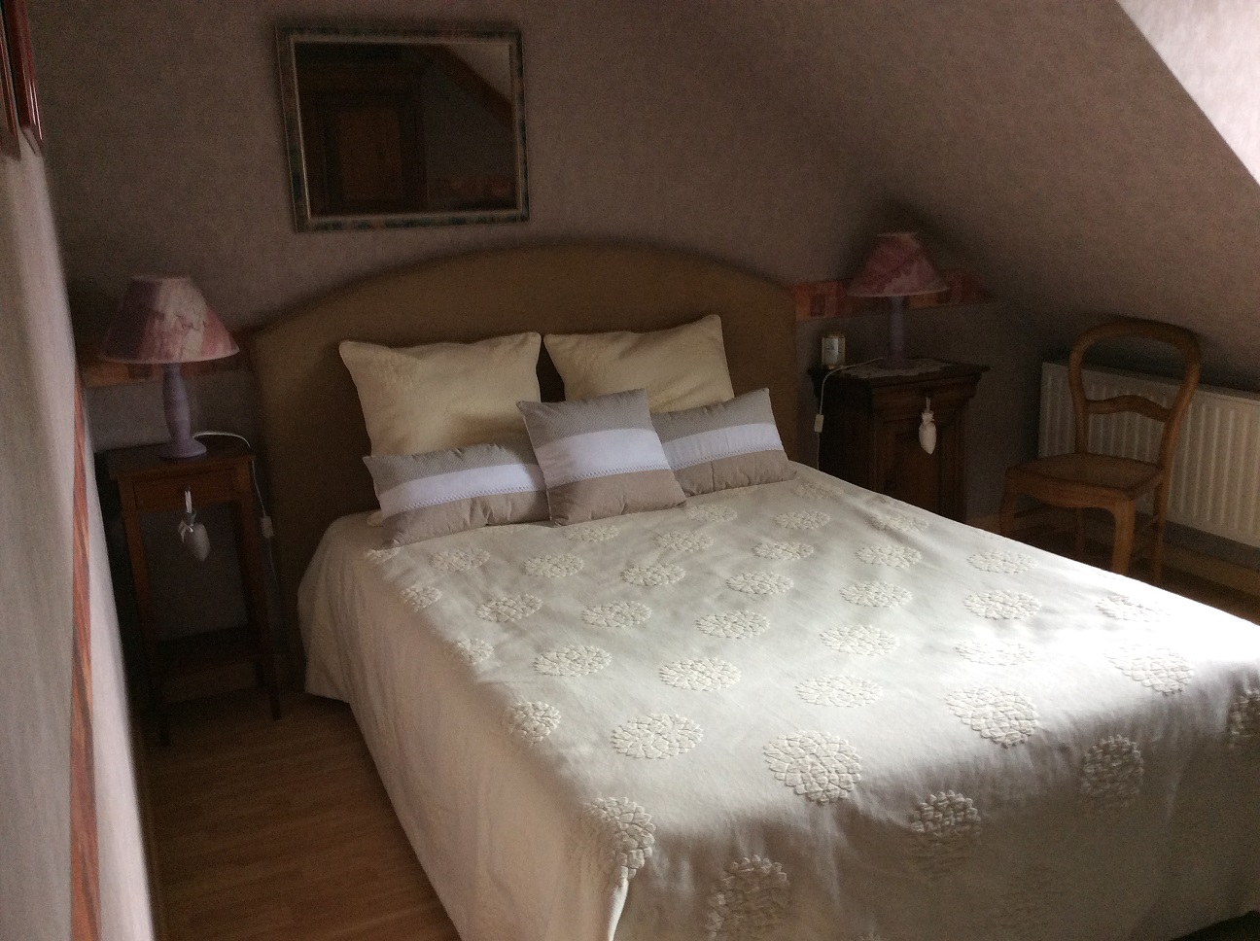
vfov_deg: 44.1
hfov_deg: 56.9
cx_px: 630
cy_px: 470
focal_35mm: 32
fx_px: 1163
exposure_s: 1/25
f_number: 2.4
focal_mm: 3.3
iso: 80
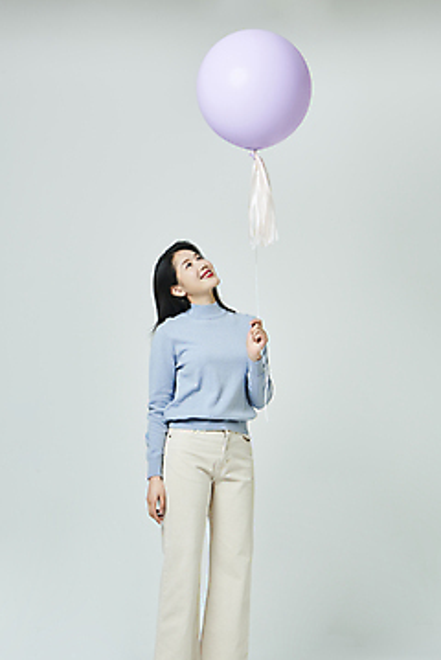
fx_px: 1265
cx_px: 238
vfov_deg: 29.2
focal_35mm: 69
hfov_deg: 19.8
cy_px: 366
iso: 100
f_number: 11
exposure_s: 1/125
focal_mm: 62
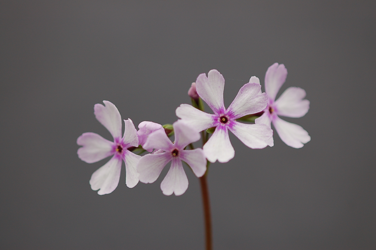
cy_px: 125
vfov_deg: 8.7
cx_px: 188
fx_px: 1644
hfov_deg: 13.1
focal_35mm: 158
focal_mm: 105
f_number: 3.3
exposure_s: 1/1000
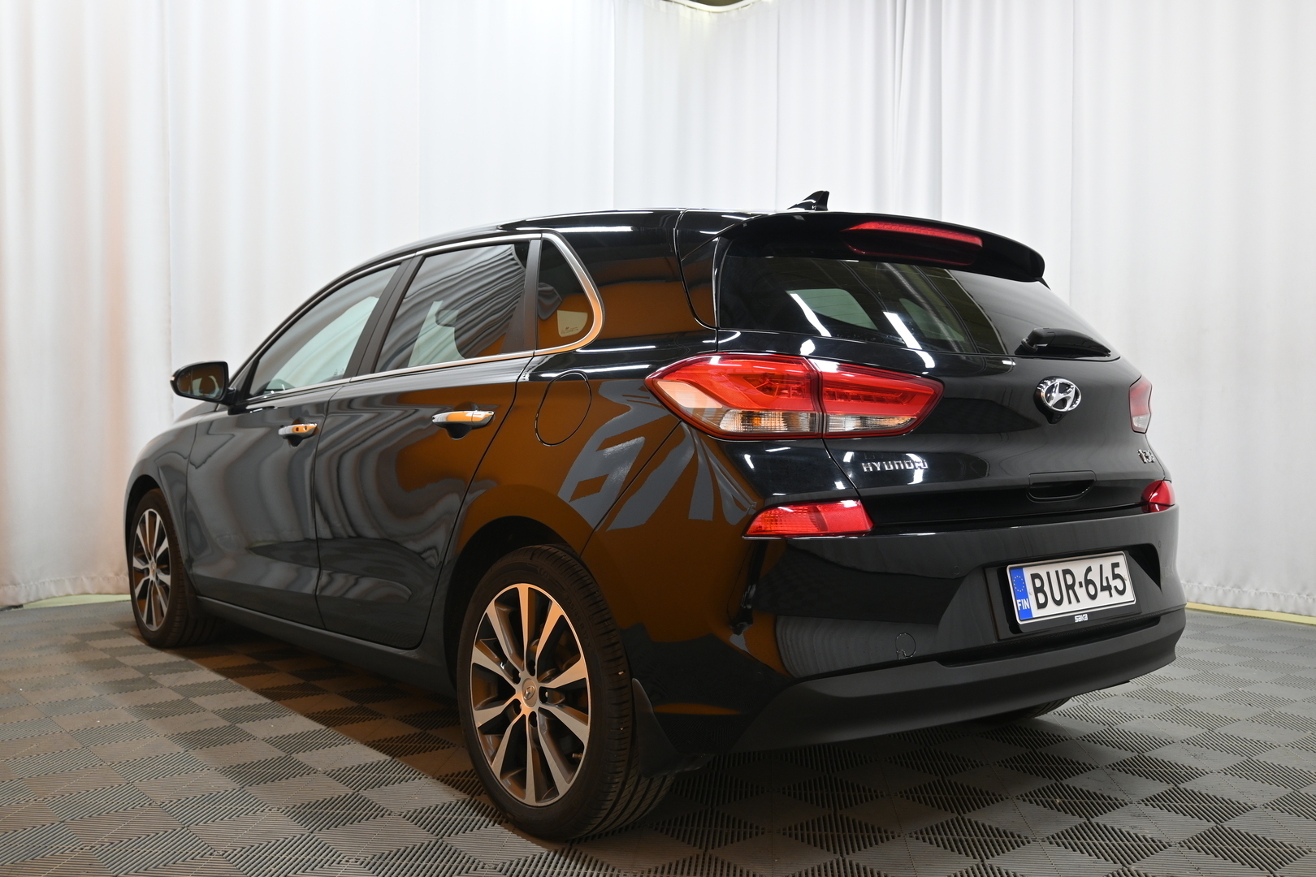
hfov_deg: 58.3
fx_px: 1179
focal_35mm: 32
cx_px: 658
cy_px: 438
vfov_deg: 40.8
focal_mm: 21.5
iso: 320
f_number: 4
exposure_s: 1/30
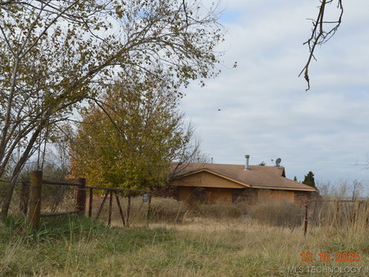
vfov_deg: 24.8
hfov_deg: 32.7
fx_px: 629
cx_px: 189
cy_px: 138
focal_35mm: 59
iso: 100
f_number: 7.1
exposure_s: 1/200
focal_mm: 36
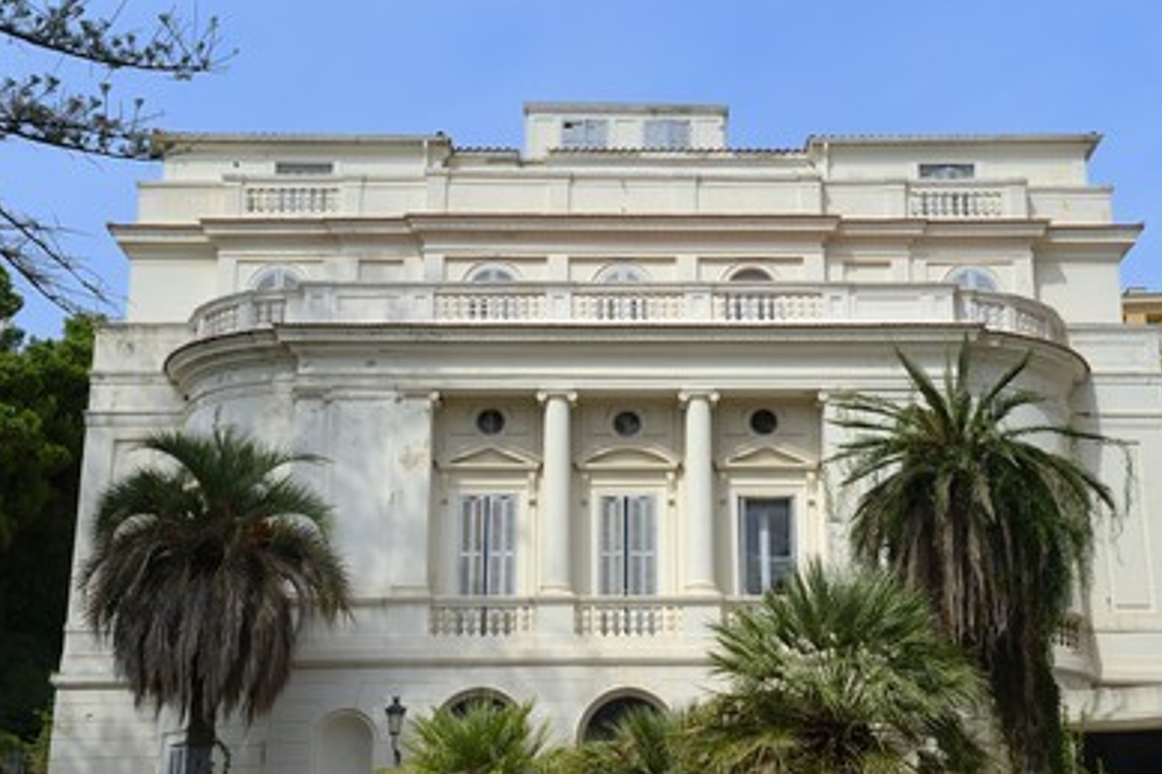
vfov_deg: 25.0
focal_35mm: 54
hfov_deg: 36.9
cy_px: 403
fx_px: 1742
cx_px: 624
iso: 200
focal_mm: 50
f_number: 11
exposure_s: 1/250
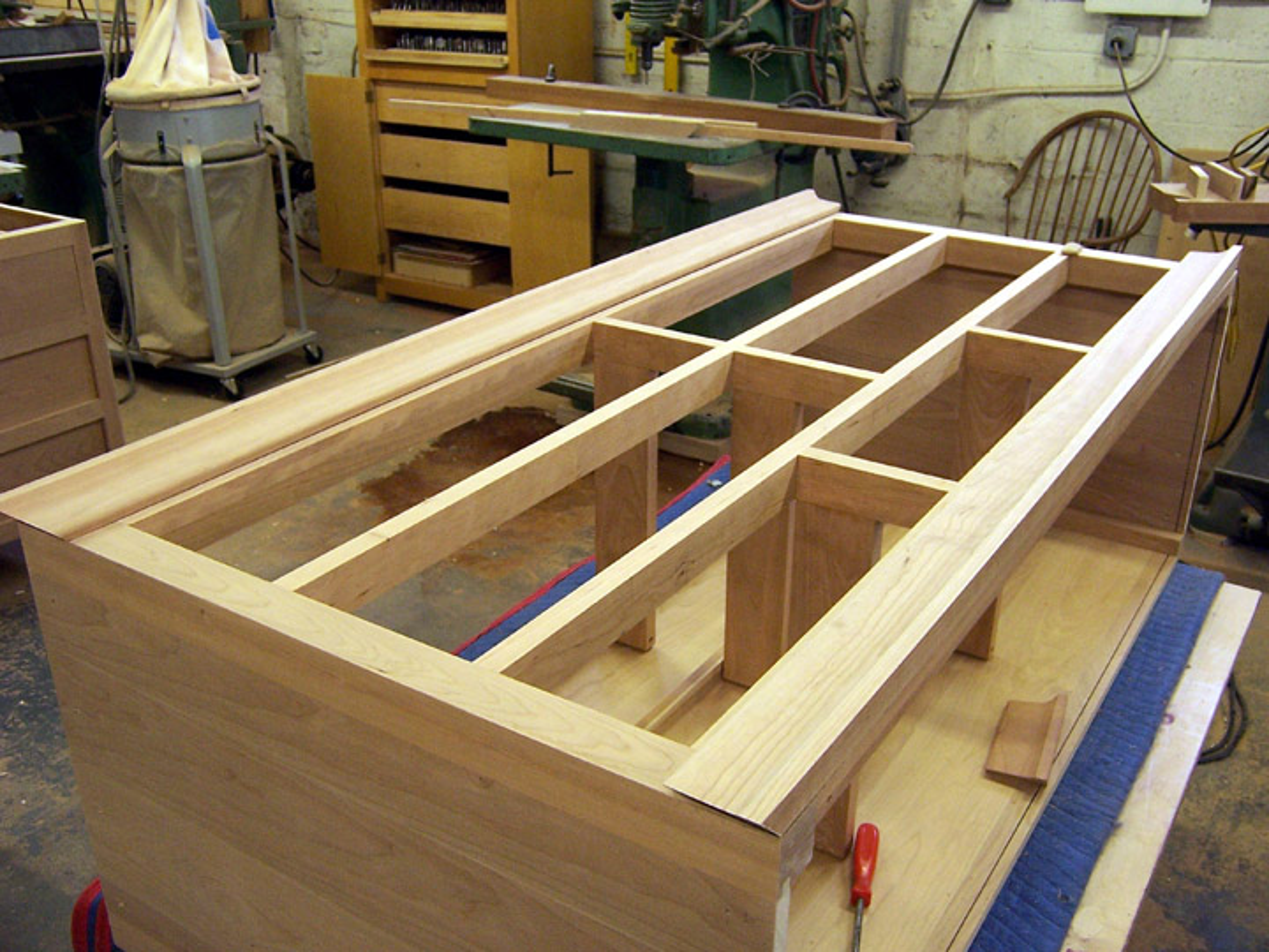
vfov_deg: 42.9
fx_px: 1210
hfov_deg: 55.4
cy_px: 476
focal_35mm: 33
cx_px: 634
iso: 140
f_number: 3.4
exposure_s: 1/20
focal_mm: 5.5
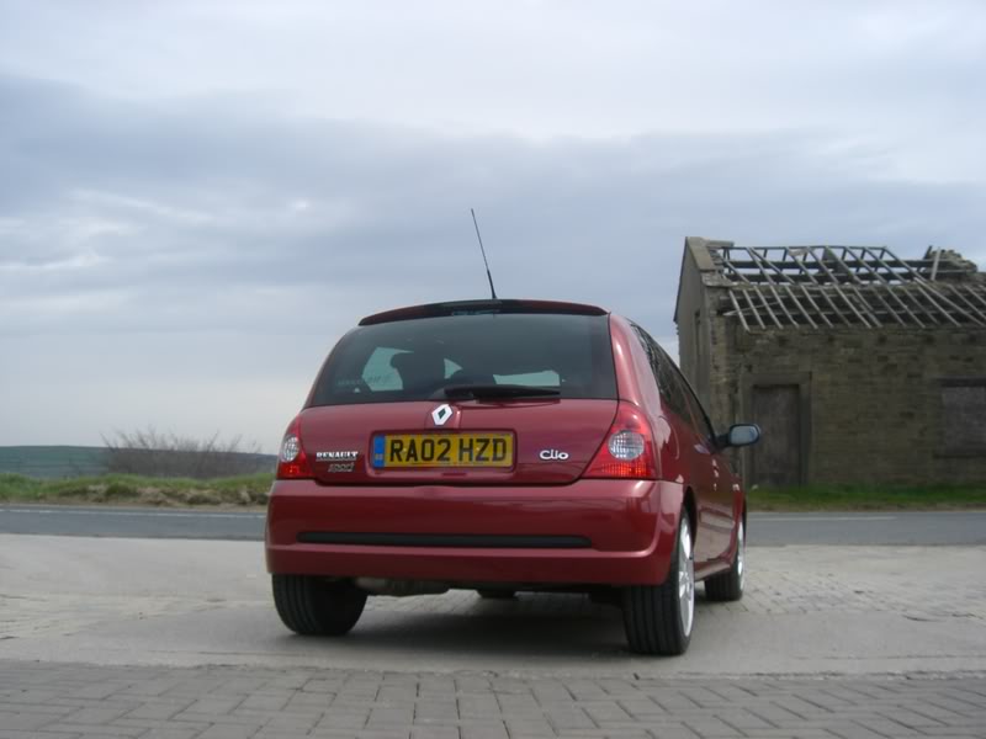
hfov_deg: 49.0
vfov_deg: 37.7
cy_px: 370
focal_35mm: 38
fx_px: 1082
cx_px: 493
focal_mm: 6.2
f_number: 4.3
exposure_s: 1/320
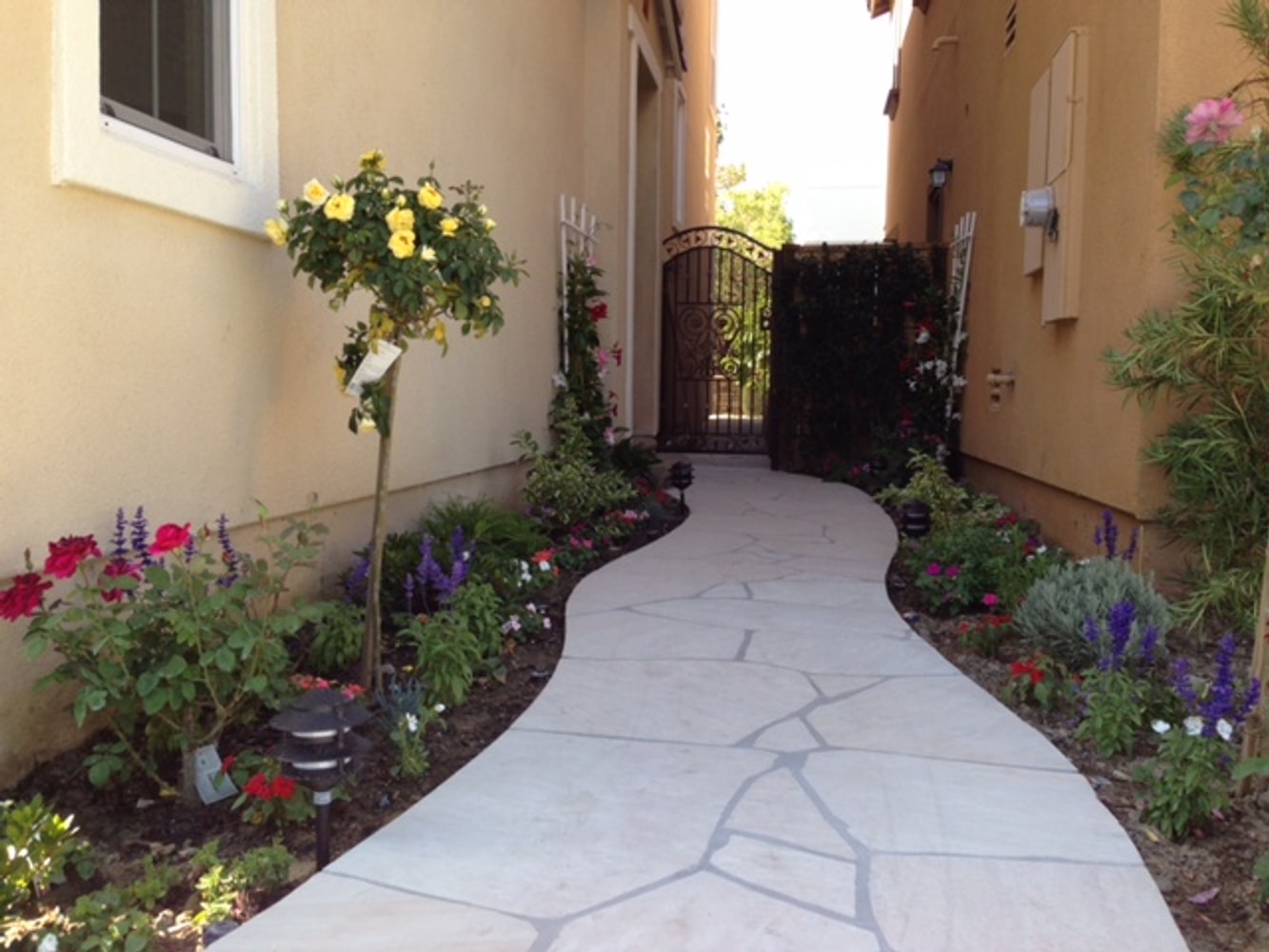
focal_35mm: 33
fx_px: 1210
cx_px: 634
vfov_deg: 43.0
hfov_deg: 55.3
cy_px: 476
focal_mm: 4.12
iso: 50
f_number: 2.4
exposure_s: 1/212
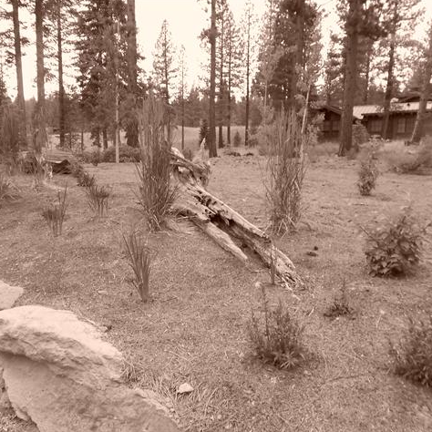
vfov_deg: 52.5
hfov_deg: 52.0
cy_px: 215
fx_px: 438
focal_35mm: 31
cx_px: 164
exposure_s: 1/30
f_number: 3.2
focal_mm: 4.6
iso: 160
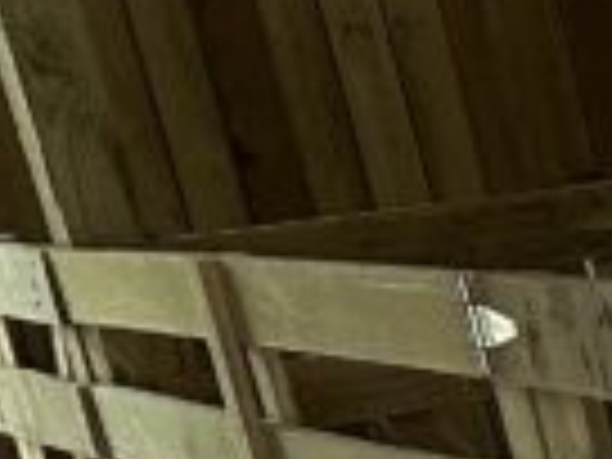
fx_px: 3200
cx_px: 2124
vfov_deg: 7.4
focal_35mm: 181
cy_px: 1305
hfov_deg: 8.3
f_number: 1.78
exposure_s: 1/95
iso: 250
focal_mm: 6.86
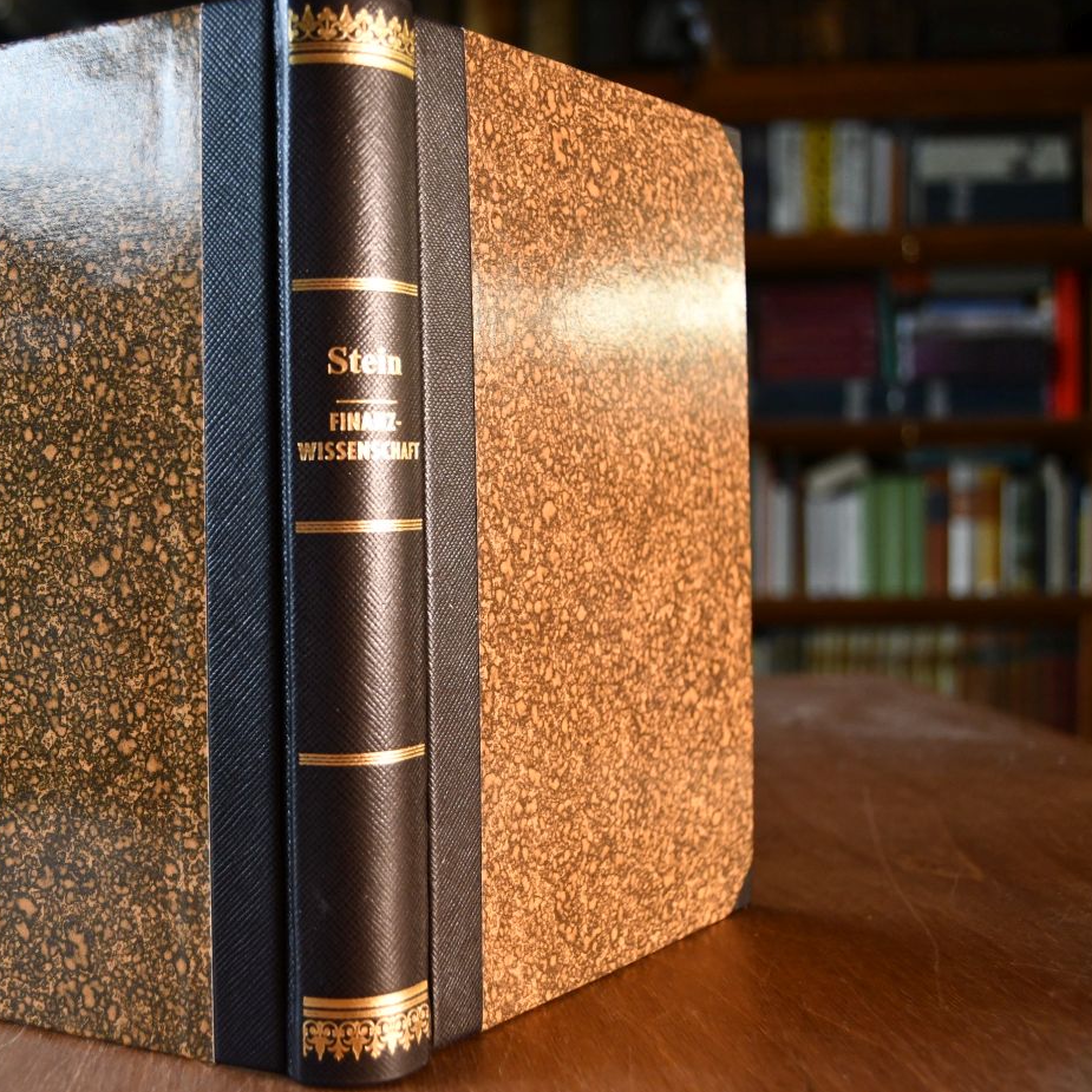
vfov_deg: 46.0
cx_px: 283
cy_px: 546
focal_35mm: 36
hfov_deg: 44.6
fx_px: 1285
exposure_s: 1/125
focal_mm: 19
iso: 1400
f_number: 3.5
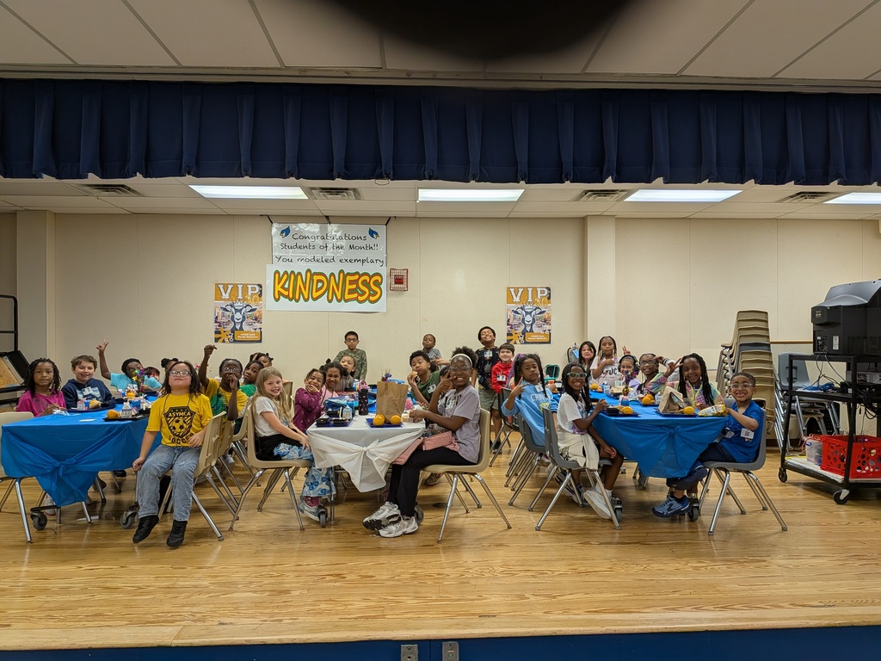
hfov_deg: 71.6
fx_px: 611
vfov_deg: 56.8
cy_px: 330
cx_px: 440
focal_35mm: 24
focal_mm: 4.53
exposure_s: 1/134
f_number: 1.7
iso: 28
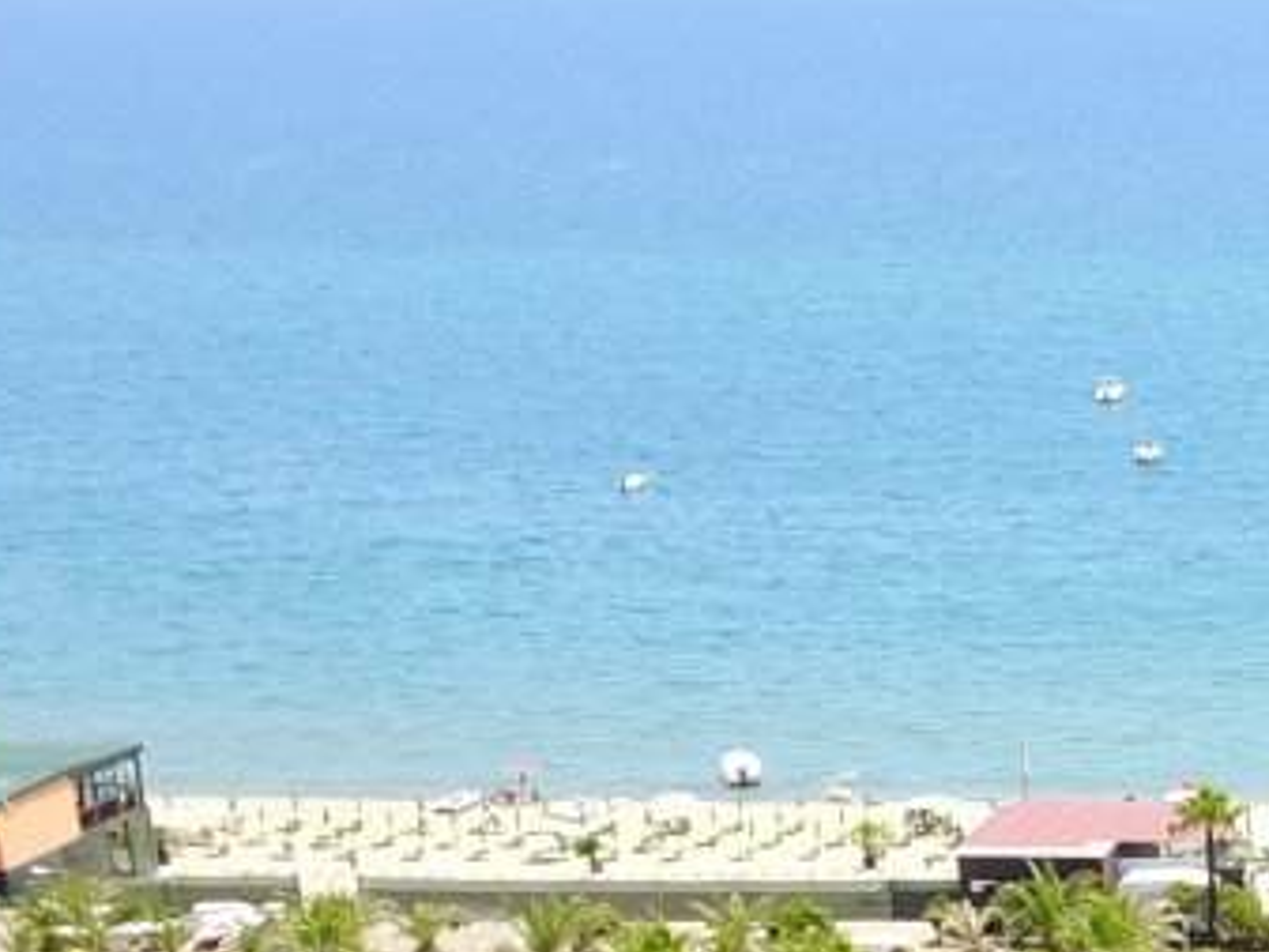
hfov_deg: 16.4
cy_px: 1629
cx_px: 1815
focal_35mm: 111
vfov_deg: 12.4
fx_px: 4071
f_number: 2.2
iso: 100
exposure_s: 1/665
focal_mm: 4.73
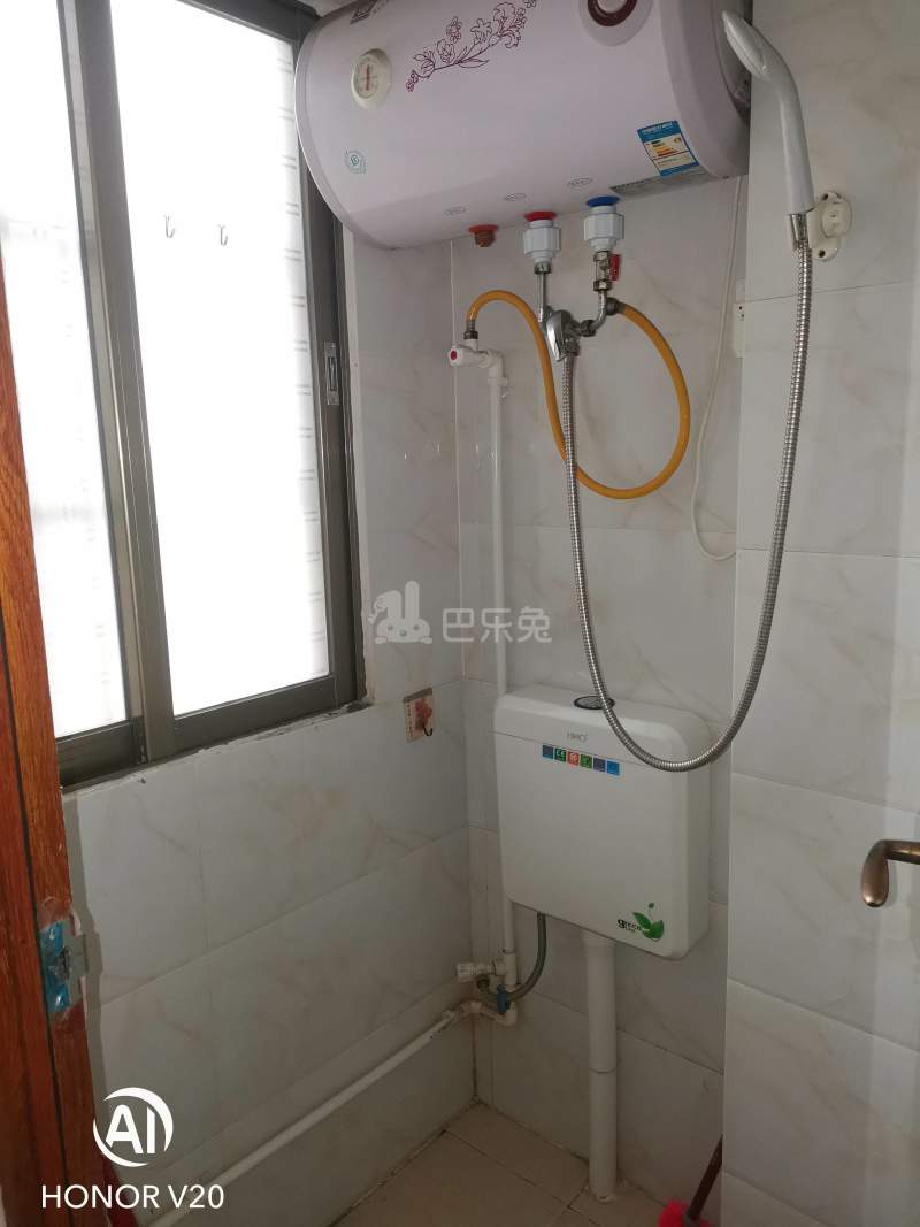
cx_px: 460
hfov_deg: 53.1
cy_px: 614
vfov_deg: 67.3
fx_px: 922
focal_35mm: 26
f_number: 1.8
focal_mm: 4.75
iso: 250
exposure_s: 1/50
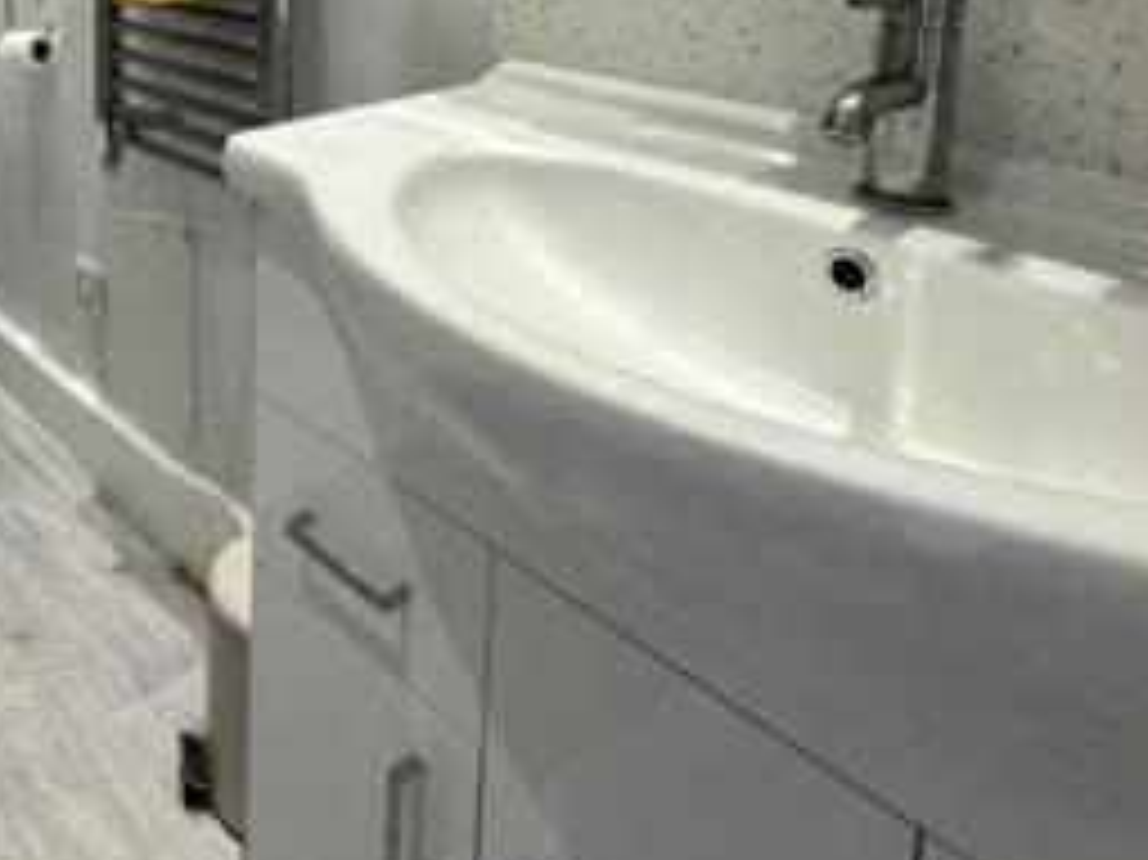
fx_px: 1061
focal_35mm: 32
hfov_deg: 50.8
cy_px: -34
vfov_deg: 38.3
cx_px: 128
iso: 160
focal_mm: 2.22
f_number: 2.2
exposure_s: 1/100
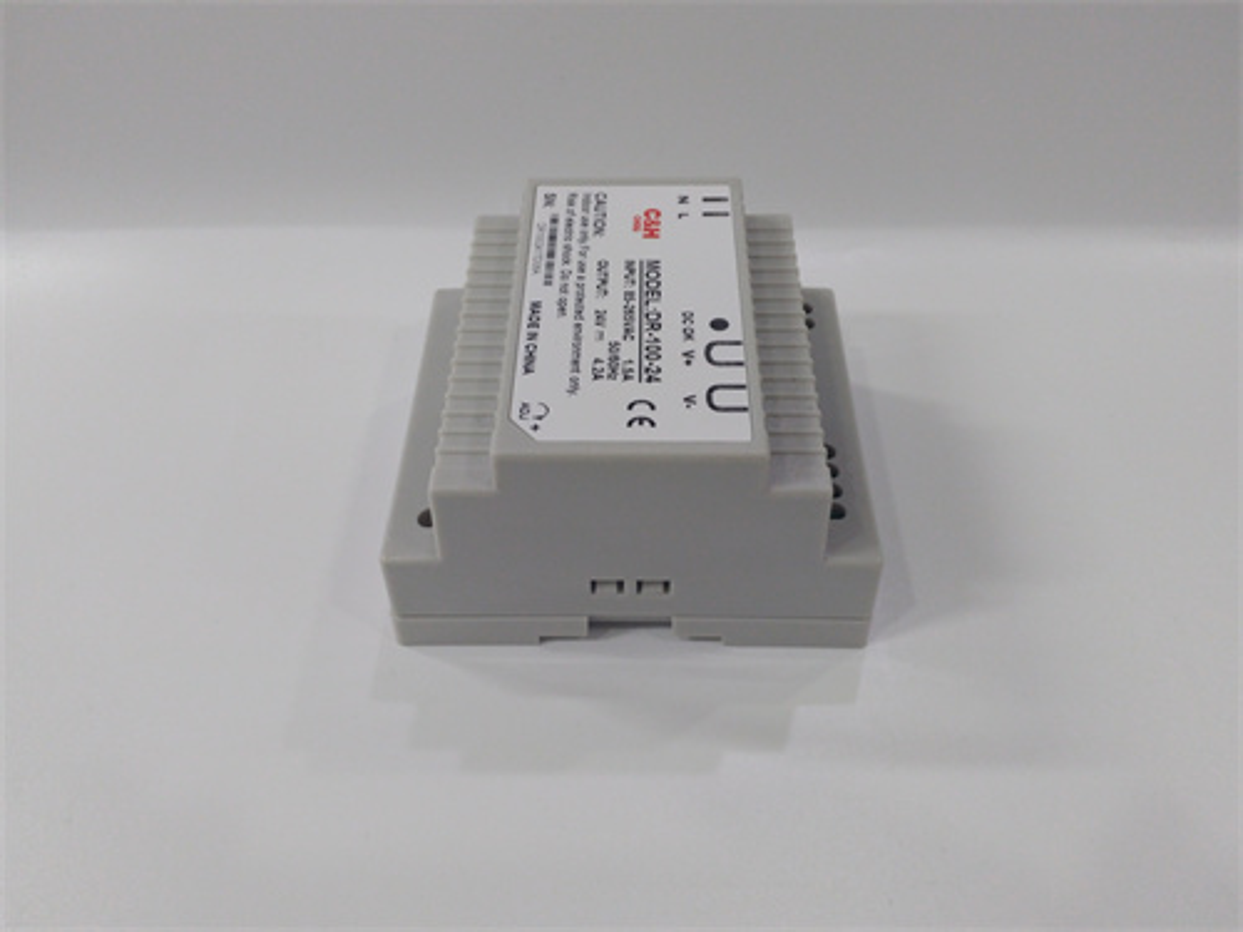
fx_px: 970
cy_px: 466
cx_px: 622
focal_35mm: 27
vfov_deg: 51.4
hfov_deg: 65.3
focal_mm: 3.79
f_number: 2
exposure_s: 1/33
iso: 162
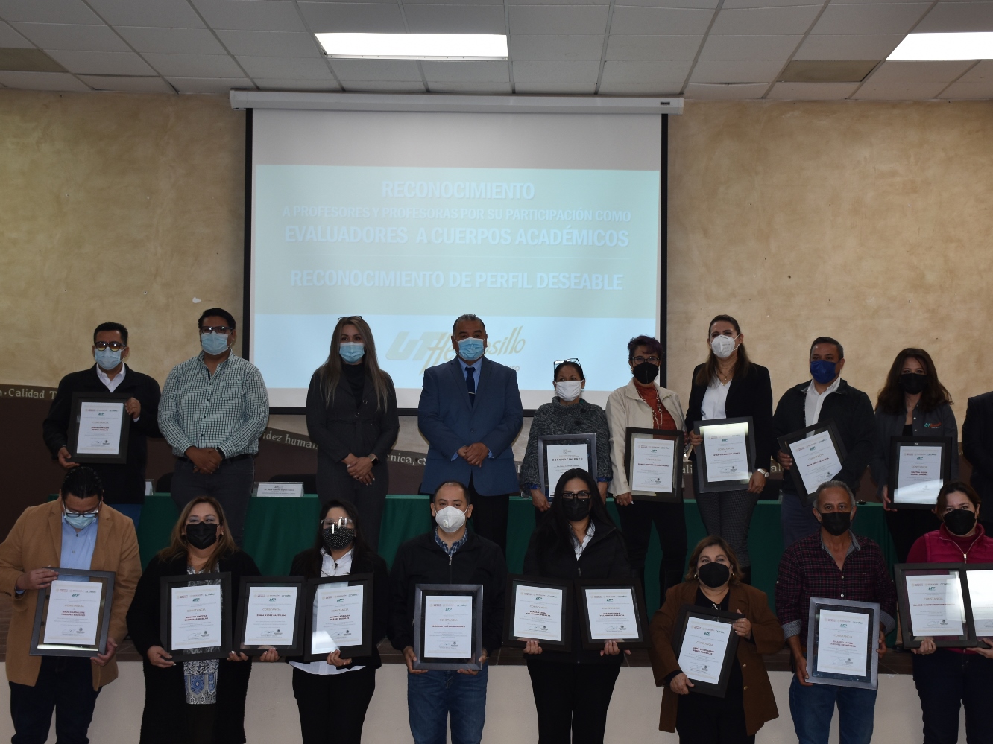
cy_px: 372
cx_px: 523
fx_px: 1492
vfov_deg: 28.0
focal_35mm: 52
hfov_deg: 36.8
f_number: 4
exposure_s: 1/80
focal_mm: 32
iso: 400
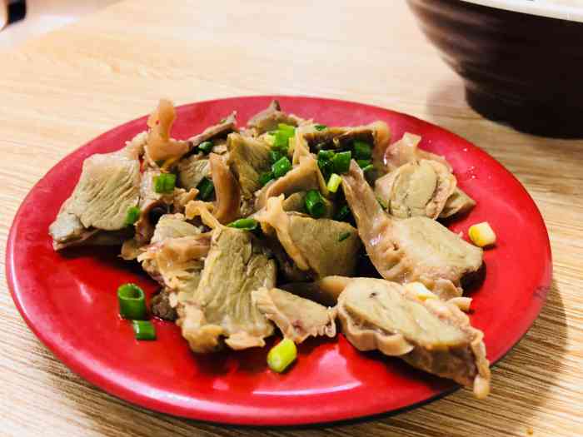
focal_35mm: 28
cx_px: 292
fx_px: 472
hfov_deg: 63.4
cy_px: 218
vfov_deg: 49.7
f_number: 1.8
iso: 100
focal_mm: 4
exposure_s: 1/17
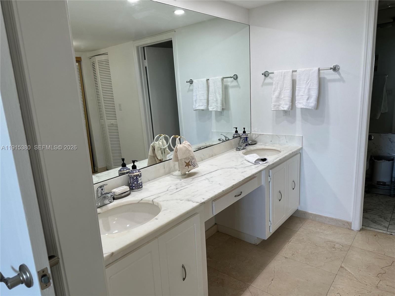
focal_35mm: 24
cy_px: 148
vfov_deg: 56.8
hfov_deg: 71.6
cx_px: 198
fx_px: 274
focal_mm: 6.86
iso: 64
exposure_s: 1/120
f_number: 1.78
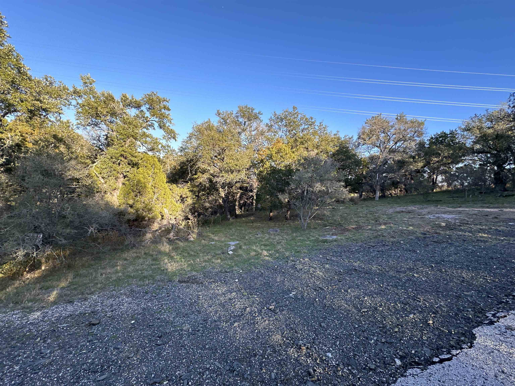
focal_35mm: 14
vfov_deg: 85.7
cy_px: 193
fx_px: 208
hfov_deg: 102.1
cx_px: 258
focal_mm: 2.22
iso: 40
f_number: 2.2
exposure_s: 1/424
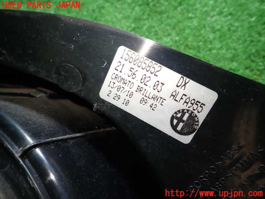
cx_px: 132
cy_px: 100
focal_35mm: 25
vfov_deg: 54.9
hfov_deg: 69.4
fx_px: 191
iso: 125
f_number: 2
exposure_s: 1/60
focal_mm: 4.5
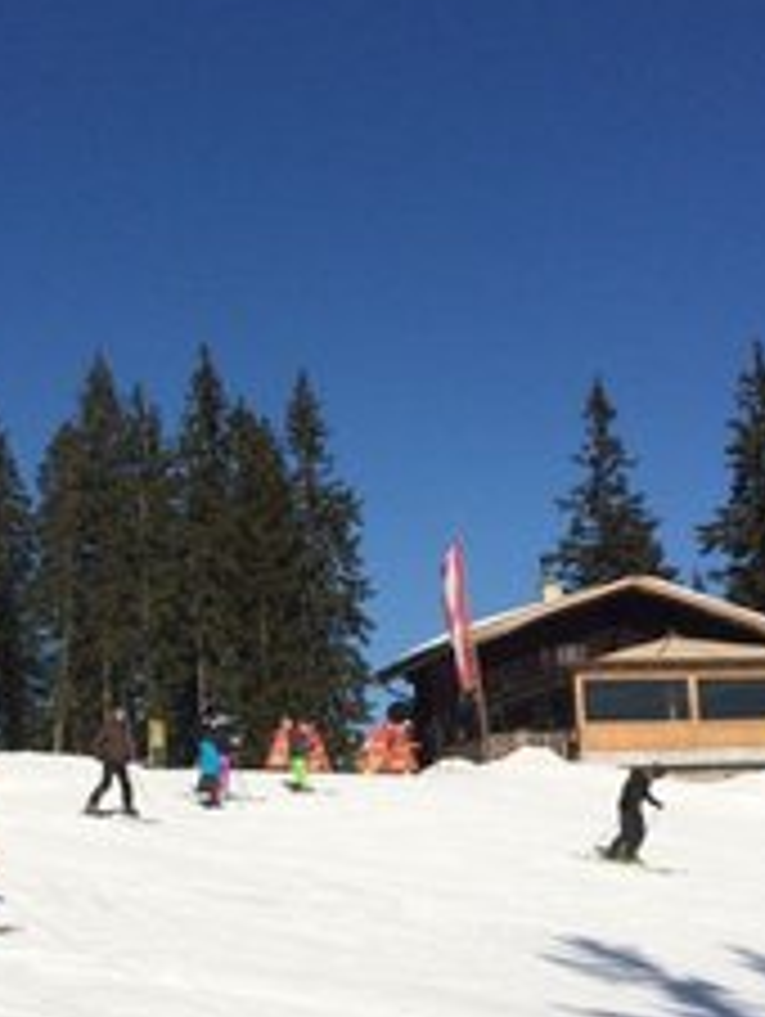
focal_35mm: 53
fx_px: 1559
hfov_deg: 27.3
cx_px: 212
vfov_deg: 35.7
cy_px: 702
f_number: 2.2
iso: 40
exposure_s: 1/5882
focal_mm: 4.12
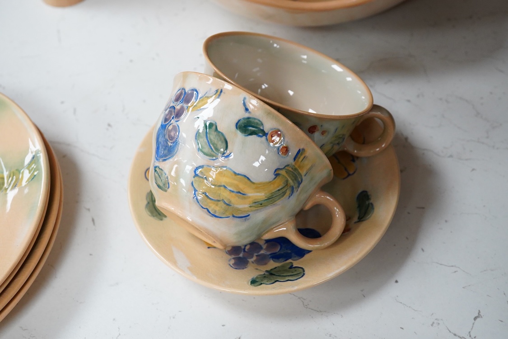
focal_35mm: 45
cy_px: 170
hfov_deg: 43.6
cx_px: 254
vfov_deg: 29.9
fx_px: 635
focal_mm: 30
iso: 3200
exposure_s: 1/200
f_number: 9
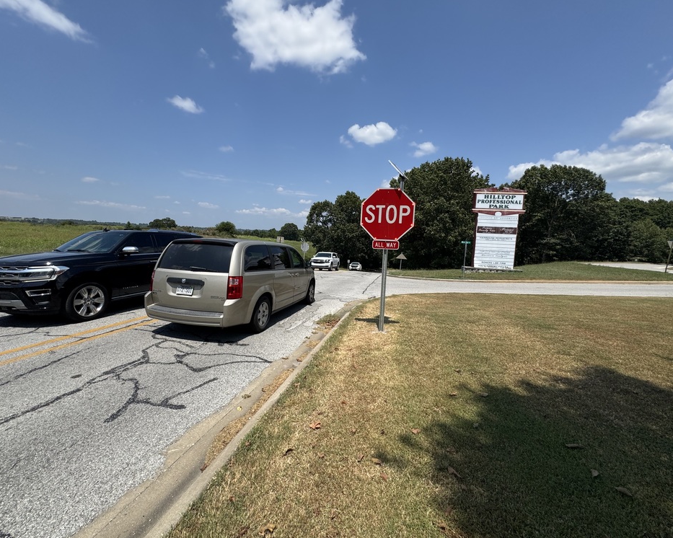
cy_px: 265
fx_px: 299
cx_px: 320
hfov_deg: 96.7
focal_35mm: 15
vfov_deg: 84.0
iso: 50
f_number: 2.2
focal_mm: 2.22
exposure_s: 1/2415
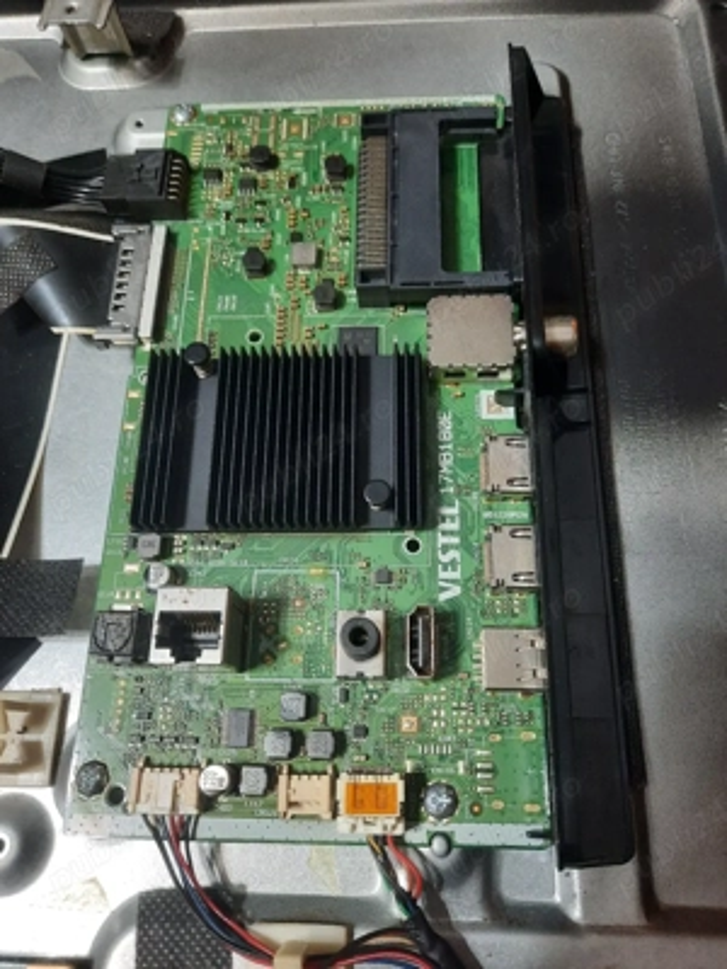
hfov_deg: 54.9
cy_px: 484
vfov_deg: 69.4
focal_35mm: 25
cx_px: 364
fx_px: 700
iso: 320
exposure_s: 1/33
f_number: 2
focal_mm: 4.6
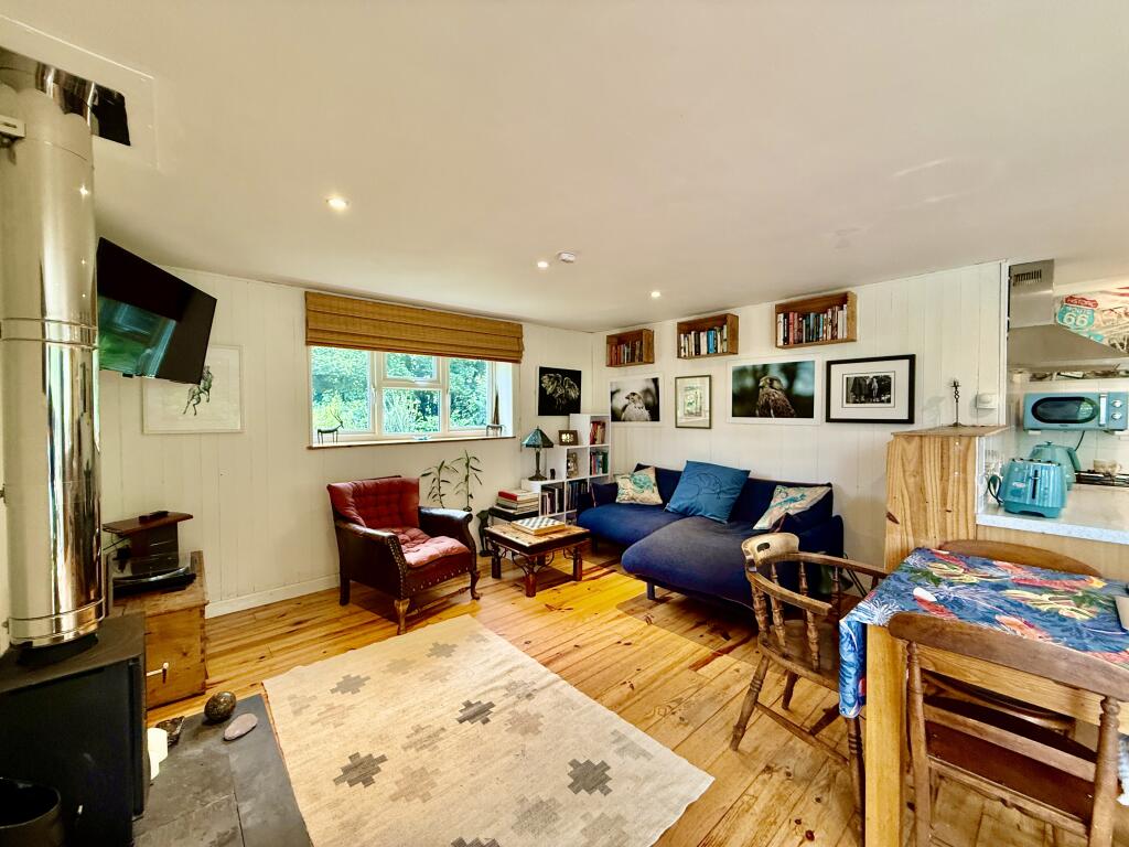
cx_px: 564
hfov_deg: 102.1
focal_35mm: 14
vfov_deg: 85.7
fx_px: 457
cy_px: 424
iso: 320
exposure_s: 1/50
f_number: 2.2
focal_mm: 2.22
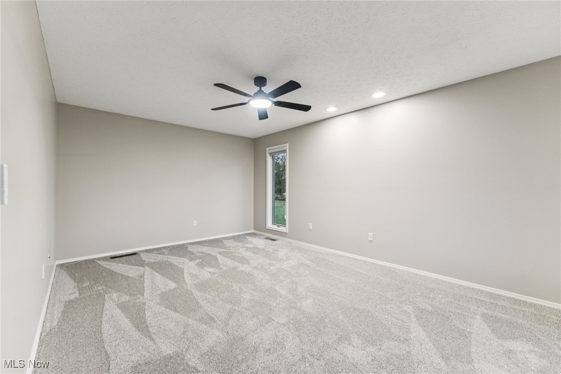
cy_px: 187
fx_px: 218
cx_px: 280
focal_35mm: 14
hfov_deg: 104.3
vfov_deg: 81.2
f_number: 4
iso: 200
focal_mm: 14
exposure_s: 1/25
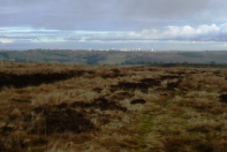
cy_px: 52
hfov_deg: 24.2
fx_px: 518
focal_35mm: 82
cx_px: 194
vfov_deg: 16.7
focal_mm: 6
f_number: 5.6
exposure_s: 1/320
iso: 80
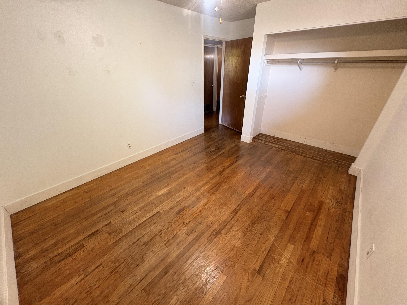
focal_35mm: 14
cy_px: 152
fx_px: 165
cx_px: 204
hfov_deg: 102.1
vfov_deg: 85.7
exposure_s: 1/60
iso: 250
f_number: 2.2
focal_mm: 2.22
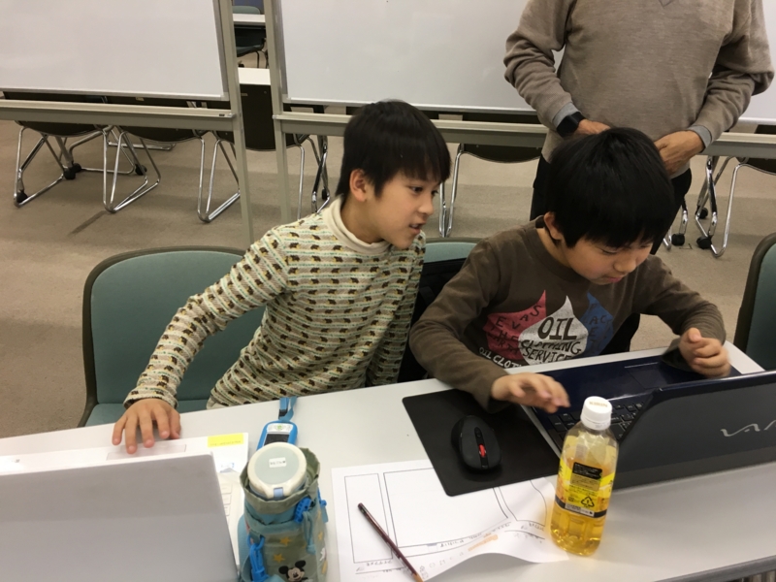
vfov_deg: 48.2
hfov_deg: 61.7
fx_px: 650
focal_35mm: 29
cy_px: 291
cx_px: 388
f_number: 2.2
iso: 32
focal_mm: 4.15
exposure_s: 1/30
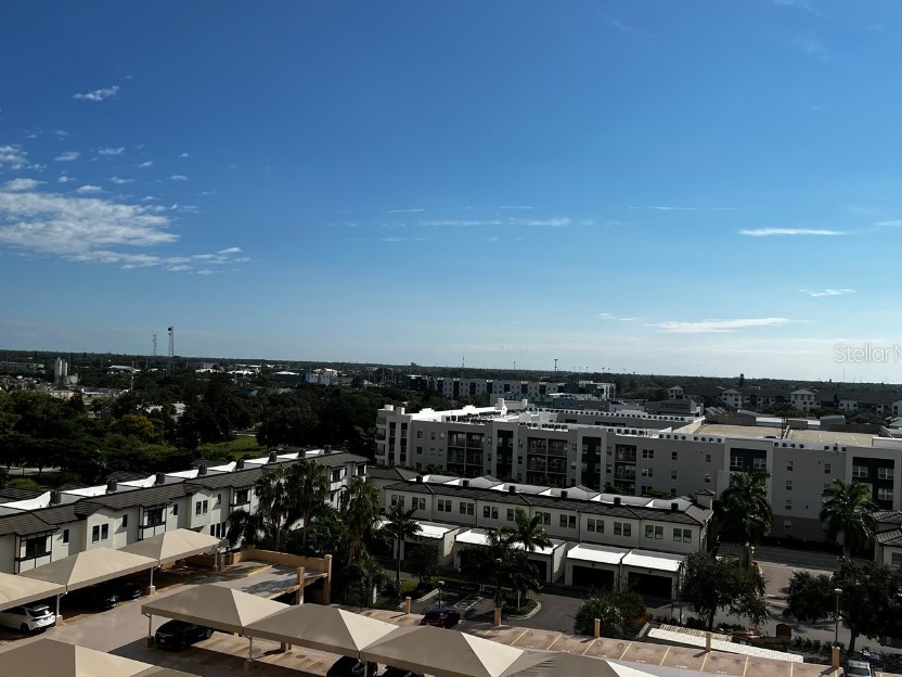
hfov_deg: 56.6
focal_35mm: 32
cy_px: 353
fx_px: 834
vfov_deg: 44.2
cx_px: 382
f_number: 1.5
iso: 50
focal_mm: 5.7
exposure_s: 1/9434
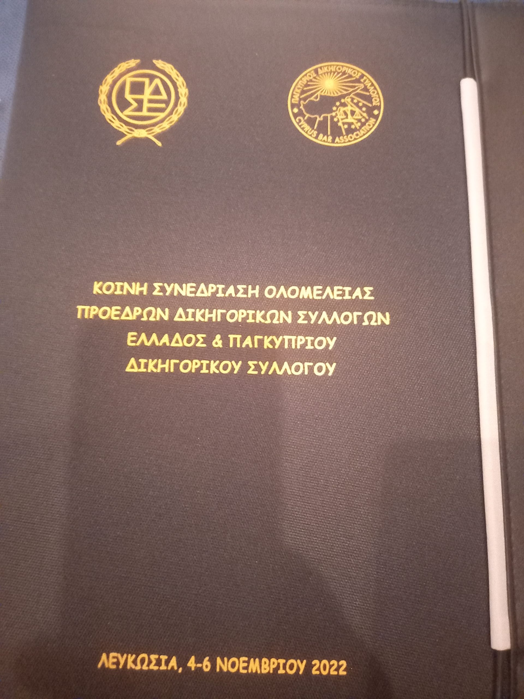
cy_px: 350
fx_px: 505
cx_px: 262
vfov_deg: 69.4
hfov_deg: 54.9
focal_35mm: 25
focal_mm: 4.6
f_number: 2
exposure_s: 1/10
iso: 3200
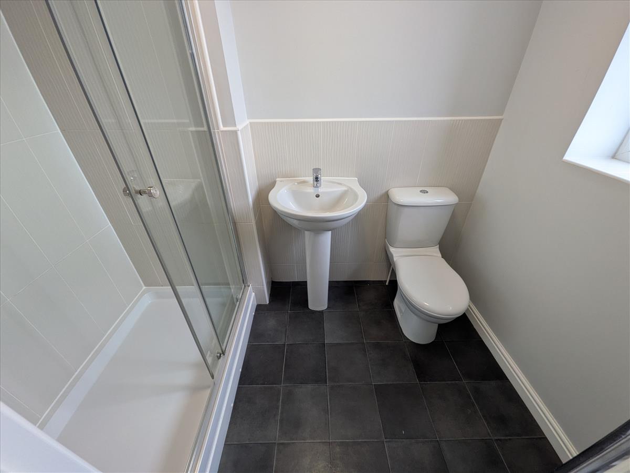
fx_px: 255
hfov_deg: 102.1
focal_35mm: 14
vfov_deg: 85.7
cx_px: 315
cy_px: 236
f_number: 2.2
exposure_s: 1/50
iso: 61
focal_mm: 1.85
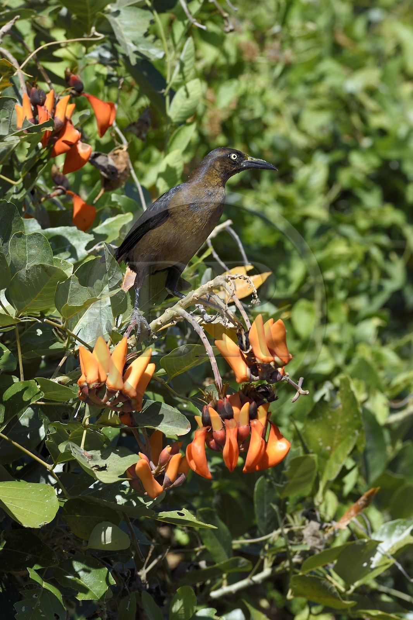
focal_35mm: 200
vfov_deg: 10.3
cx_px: 206
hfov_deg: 6.9
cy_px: 310
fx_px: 3443
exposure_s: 1/320
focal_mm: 200
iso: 200
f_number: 7.1
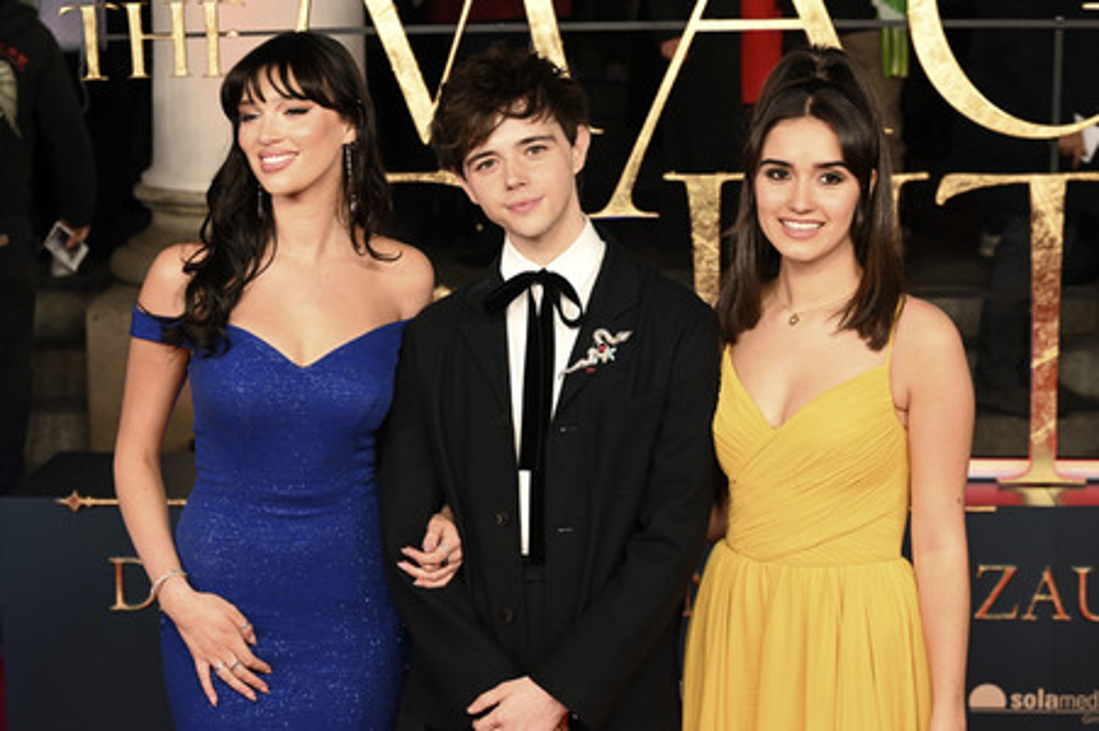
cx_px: 550
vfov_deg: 19.4
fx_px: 2135
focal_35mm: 70
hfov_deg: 28.9
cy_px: 366
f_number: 5.6
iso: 640
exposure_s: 1/125
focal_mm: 70
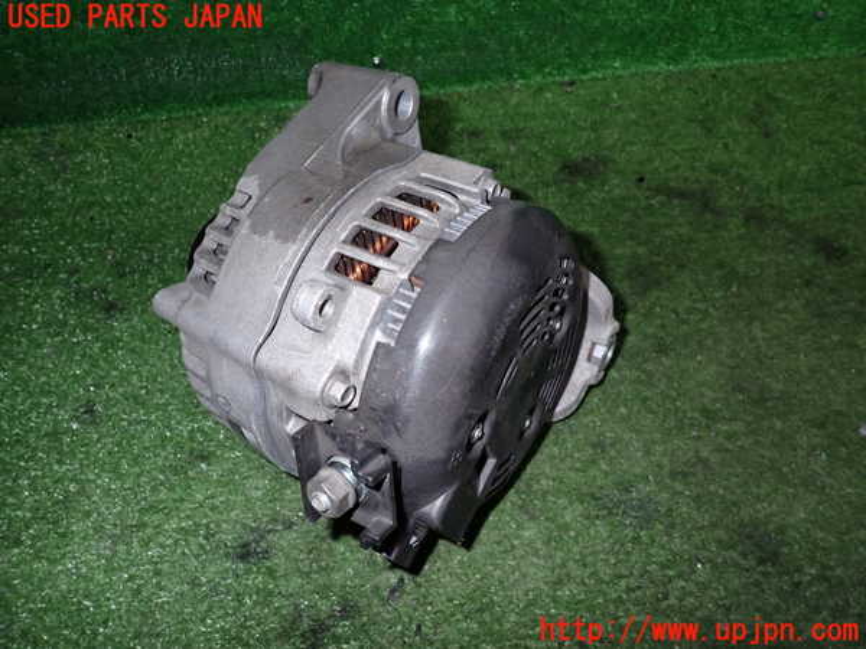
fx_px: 625
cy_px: 324
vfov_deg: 54.9
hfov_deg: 69.4
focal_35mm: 25
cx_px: 433
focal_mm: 4.5
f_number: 8
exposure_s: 1/100
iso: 400
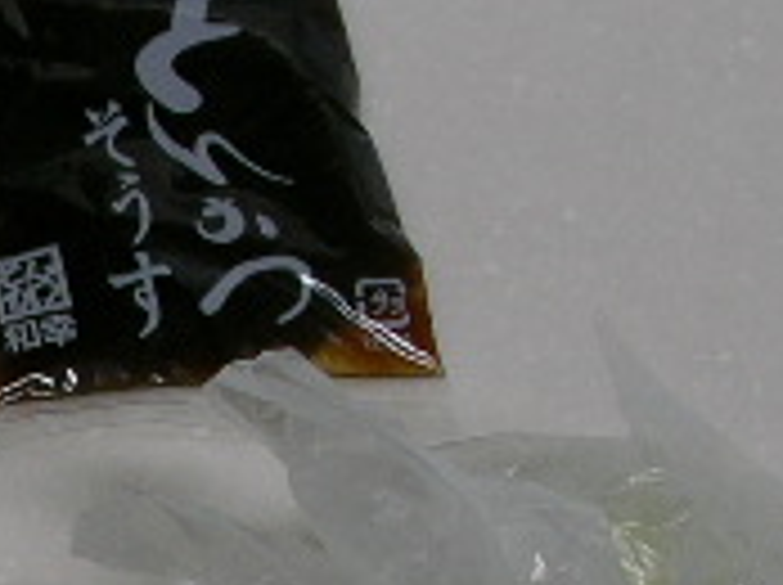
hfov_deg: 13.5
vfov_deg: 10.4
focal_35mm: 140
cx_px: -315
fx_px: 3162
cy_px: 639
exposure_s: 1/30.1
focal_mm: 5.8
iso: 88
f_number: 3.5
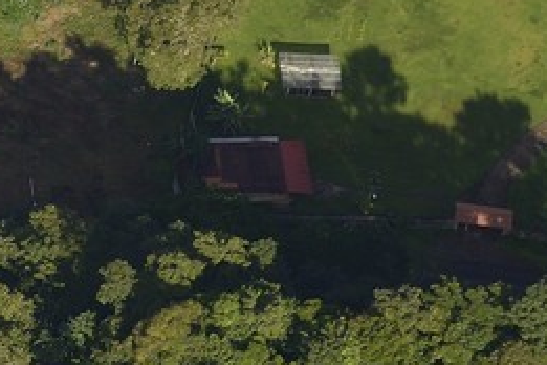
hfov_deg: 4.6
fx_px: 6518
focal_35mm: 429
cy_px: -579
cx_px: -1069
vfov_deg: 3.2
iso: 200
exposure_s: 1/800
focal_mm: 70
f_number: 5.6
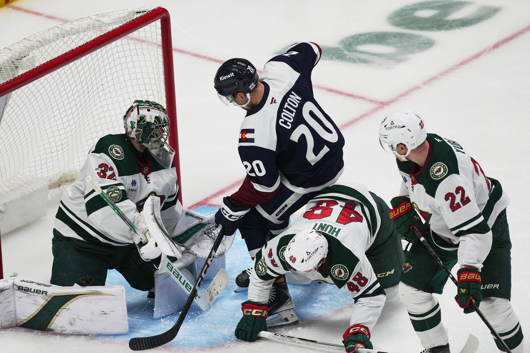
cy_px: 176
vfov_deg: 2.3
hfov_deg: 3.4
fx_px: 8834
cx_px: 265
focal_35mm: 600
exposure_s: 1/2500
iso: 2500
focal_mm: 600
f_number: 4
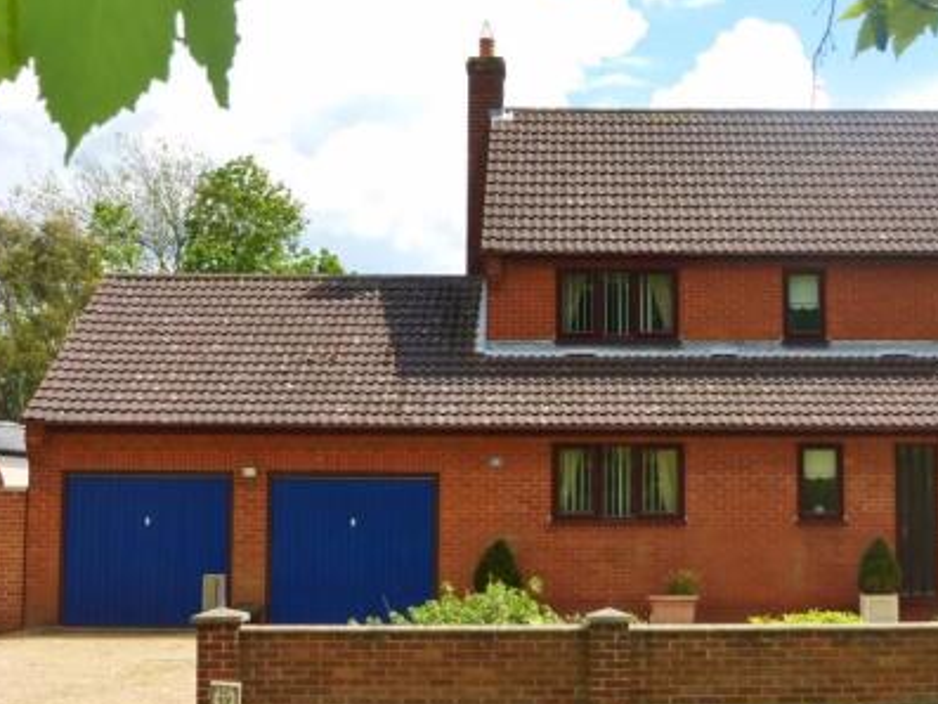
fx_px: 1870
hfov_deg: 27.9
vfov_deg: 21.3
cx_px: 658
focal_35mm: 69
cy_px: 308
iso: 100
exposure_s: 1/500
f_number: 4.2
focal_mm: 8.5
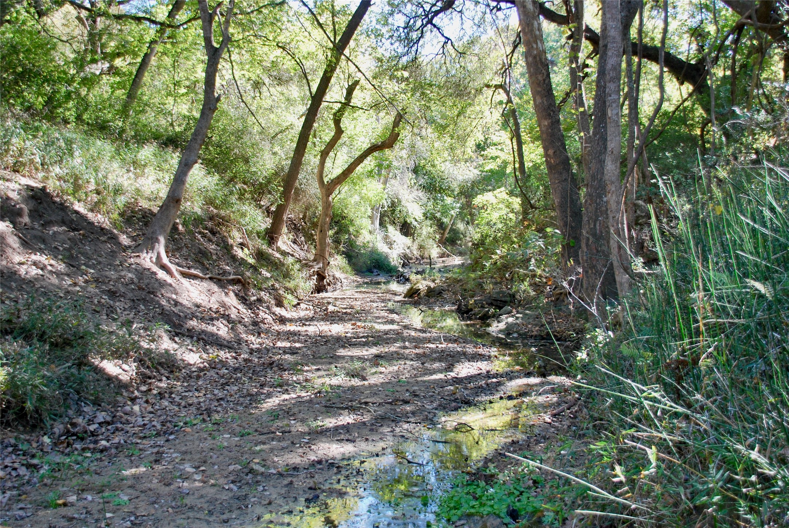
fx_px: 823
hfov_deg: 51.2
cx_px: 394
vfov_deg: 35.6
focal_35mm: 38
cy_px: 264
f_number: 4.5
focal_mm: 25
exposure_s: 1/80
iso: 200
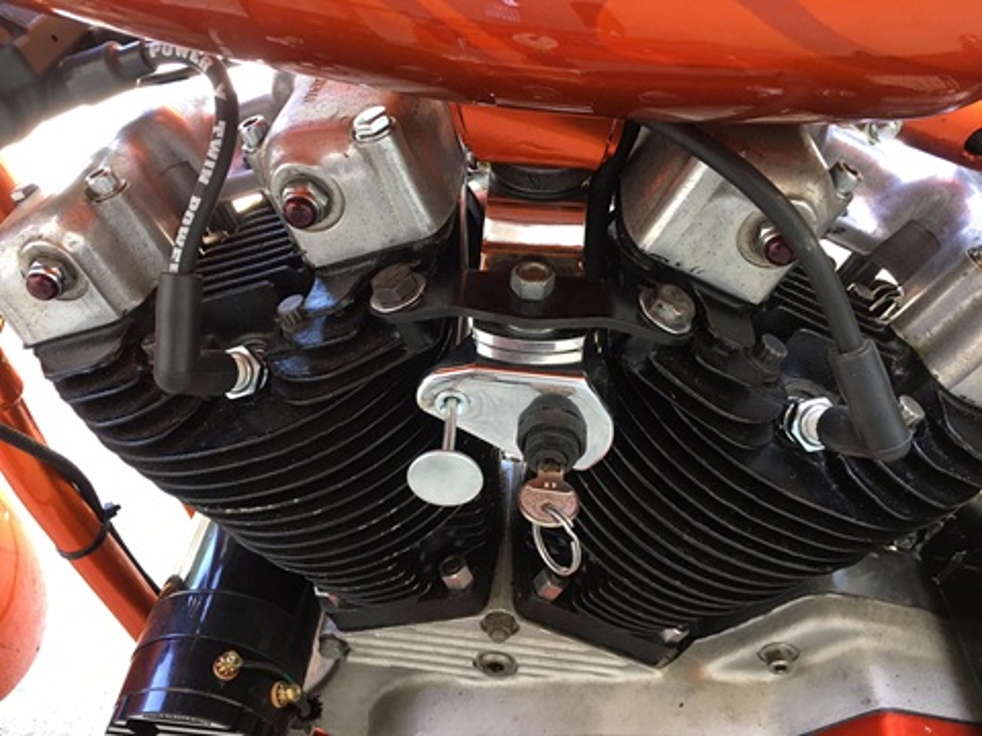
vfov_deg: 48.2
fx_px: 823
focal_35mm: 29
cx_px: 491
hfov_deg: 61.7
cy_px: 368
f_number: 2.2
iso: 40
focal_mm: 4.15
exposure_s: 1/30
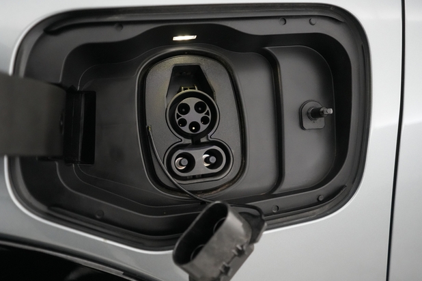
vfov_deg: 44.9
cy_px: 139
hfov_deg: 63.7
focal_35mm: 29
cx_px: 210
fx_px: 340
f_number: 2.8
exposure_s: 1/160
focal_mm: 28
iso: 8000
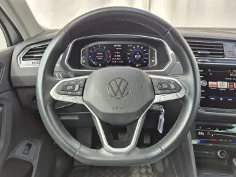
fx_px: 157
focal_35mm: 23
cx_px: 118
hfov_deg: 73.9
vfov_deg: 58.9
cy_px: 88
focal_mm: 5.4
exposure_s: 1/180
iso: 50
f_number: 1.8
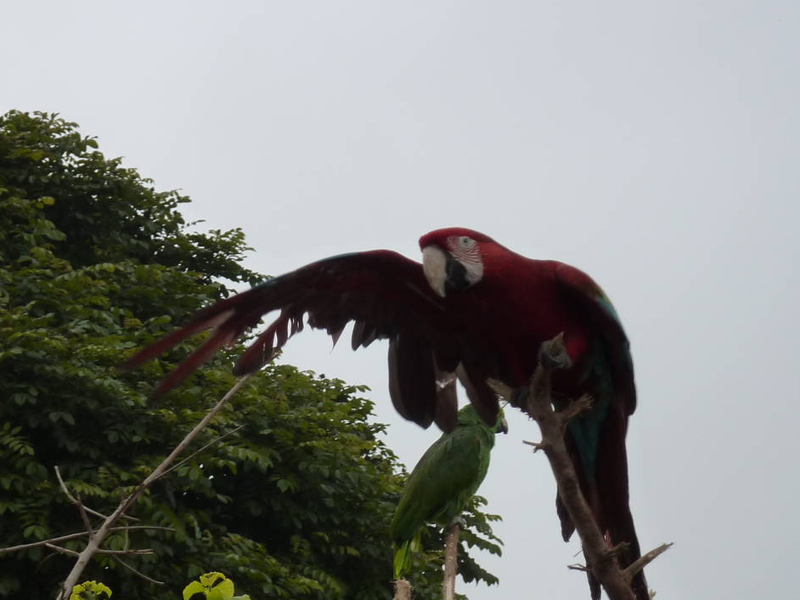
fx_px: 3514
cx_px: 318
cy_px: 386
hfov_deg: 13.0
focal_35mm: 152
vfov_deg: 9.8
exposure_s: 1/200
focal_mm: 14.7
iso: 125
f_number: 4.3
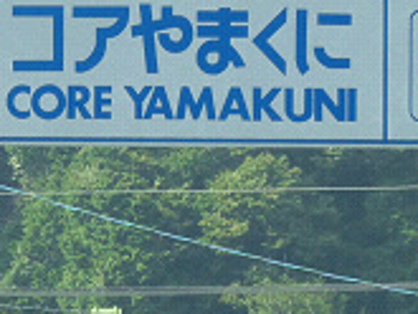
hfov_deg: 3.5
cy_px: -103
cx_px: 191
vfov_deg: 2.6
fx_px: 6791
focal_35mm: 562
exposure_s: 1/400
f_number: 4.5
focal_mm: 28.3
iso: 160
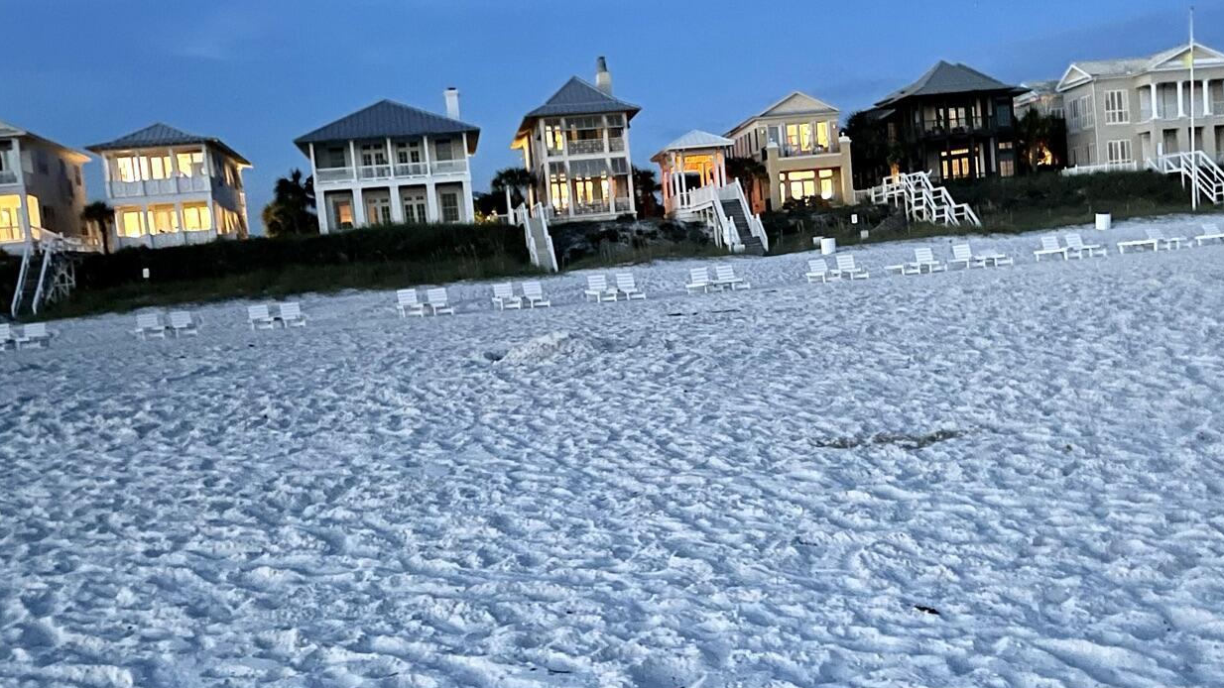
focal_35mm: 47
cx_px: 712
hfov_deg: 43.6
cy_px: 428
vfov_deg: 25.4
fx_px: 1525
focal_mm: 5.1
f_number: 1.6
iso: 1250
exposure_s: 1/15
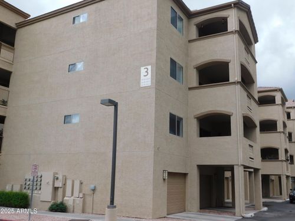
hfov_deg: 51.4
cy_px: 110
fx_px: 307
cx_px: 148
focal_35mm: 36
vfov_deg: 39.7
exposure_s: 1/640
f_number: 3.5
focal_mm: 6.3
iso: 125
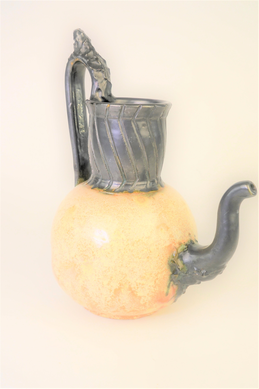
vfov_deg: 53.1
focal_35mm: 36
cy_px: 194
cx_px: 130
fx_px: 388
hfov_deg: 36.9
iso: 500
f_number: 14
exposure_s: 1/100
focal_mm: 36
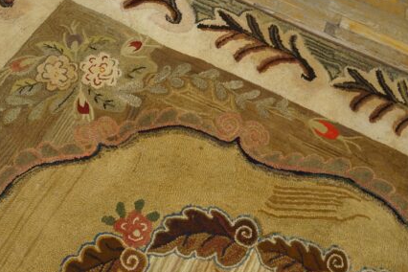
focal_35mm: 38
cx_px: 131
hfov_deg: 49.7
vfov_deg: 35.0
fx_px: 431
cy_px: 117
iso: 2000
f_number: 4
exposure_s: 1/160
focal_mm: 18
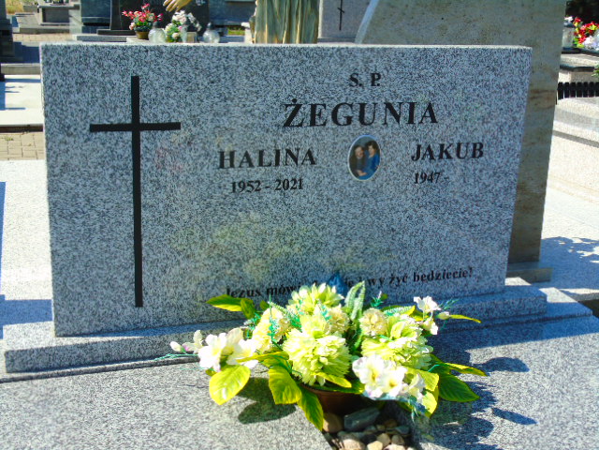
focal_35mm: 46
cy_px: 225
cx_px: 300
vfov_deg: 31.5
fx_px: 796
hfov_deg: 41.2
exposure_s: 1/500
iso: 80
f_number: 4.1
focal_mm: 8.2
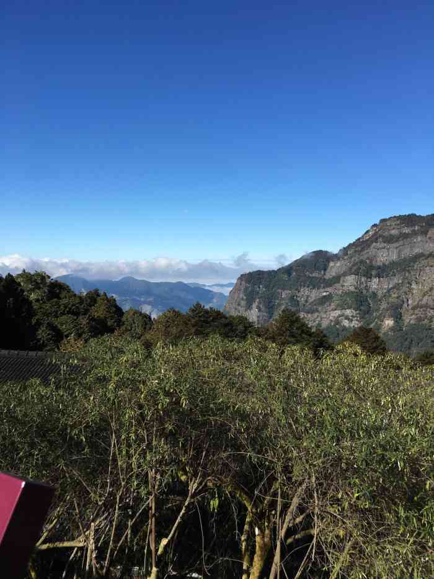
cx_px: 217
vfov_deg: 61.7
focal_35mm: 29
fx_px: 485
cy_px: 290
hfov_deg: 48.2
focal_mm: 4.15
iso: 25
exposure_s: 1/2198
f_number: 2.2
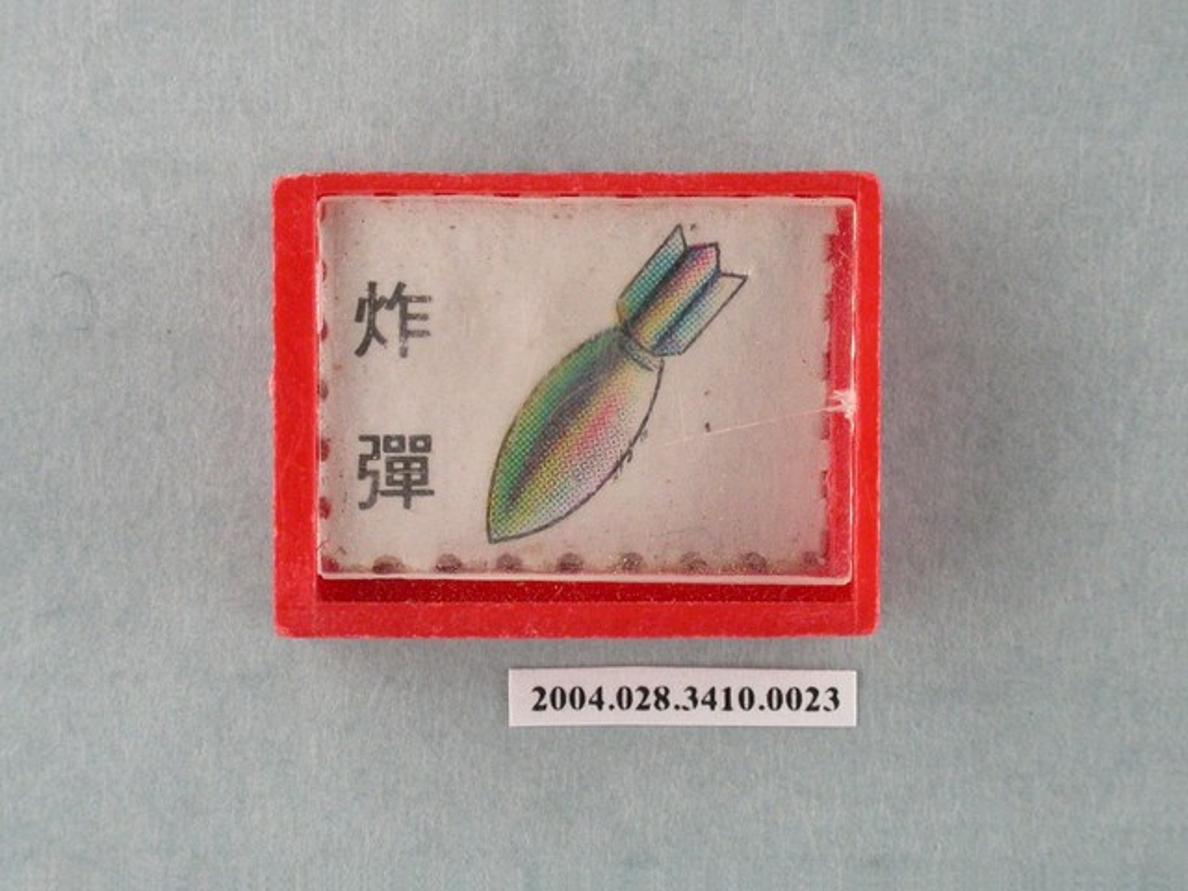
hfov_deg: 13.7
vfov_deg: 10.3
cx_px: 594
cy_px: 446
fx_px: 4942
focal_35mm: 144
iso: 200
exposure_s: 1/30
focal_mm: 29.9
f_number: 6.2
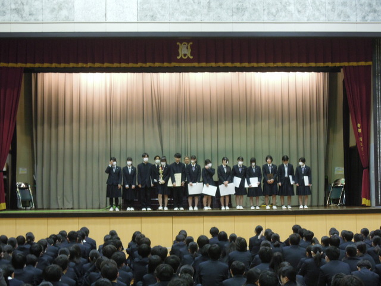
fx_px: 847
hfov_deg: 25.3
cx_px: 190
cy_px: 143
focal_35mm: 77
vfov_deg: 19.1
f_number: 4.2
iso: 500
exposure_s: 1/15
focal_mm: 13.8
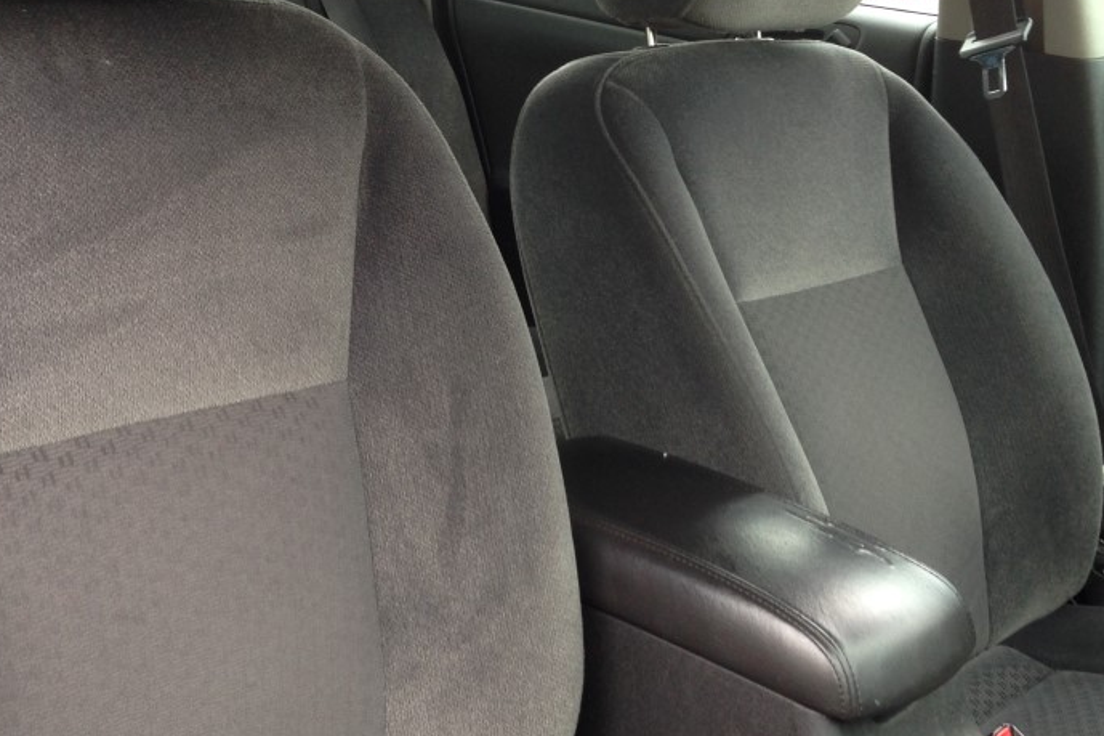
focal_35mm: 51
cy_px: 313
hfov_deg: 38.5
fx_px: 1564
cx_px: 388
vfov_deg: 26.4
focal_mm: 4.12
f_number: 2.4
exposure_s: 1/40
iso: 64
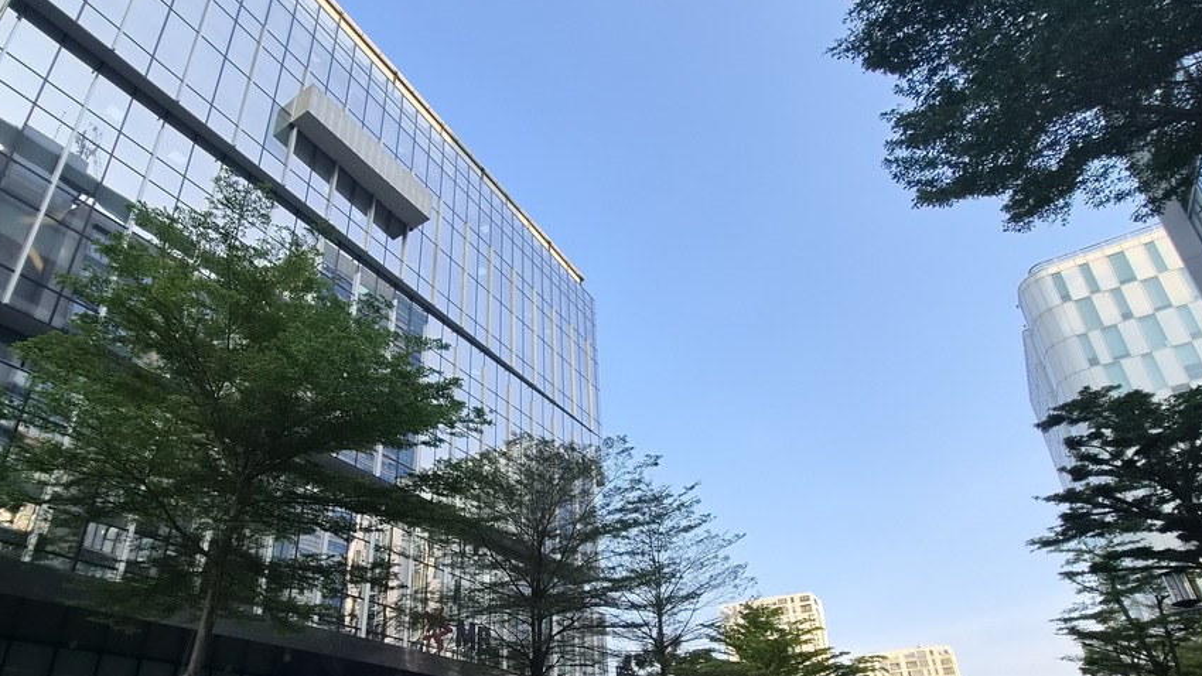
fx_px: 637
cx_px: 532
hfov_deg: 86.3
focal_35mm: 20
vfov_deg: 54.5
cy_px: 462
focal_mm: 2.2
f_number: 2.2
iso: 100
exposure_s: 1/1224
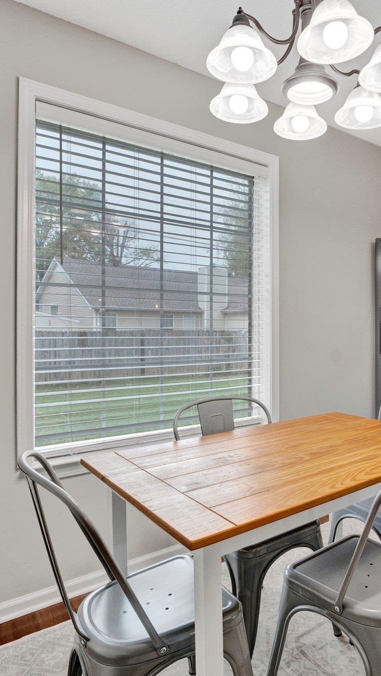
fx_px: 440
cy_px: 338
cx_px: 283
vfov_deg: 75.2
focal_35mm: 24
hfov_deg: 45.3
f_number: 8
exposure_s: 1/100
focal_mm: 15.3
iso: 1000
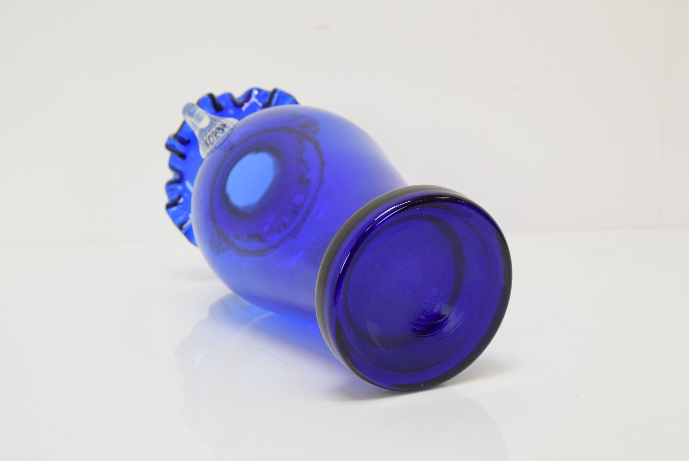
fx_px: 862
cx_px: 344
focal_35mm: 45
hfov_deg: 43.6
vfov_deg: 29.9
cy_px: 230
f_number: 7.1
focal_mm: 30
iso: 1600
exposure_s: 1/200
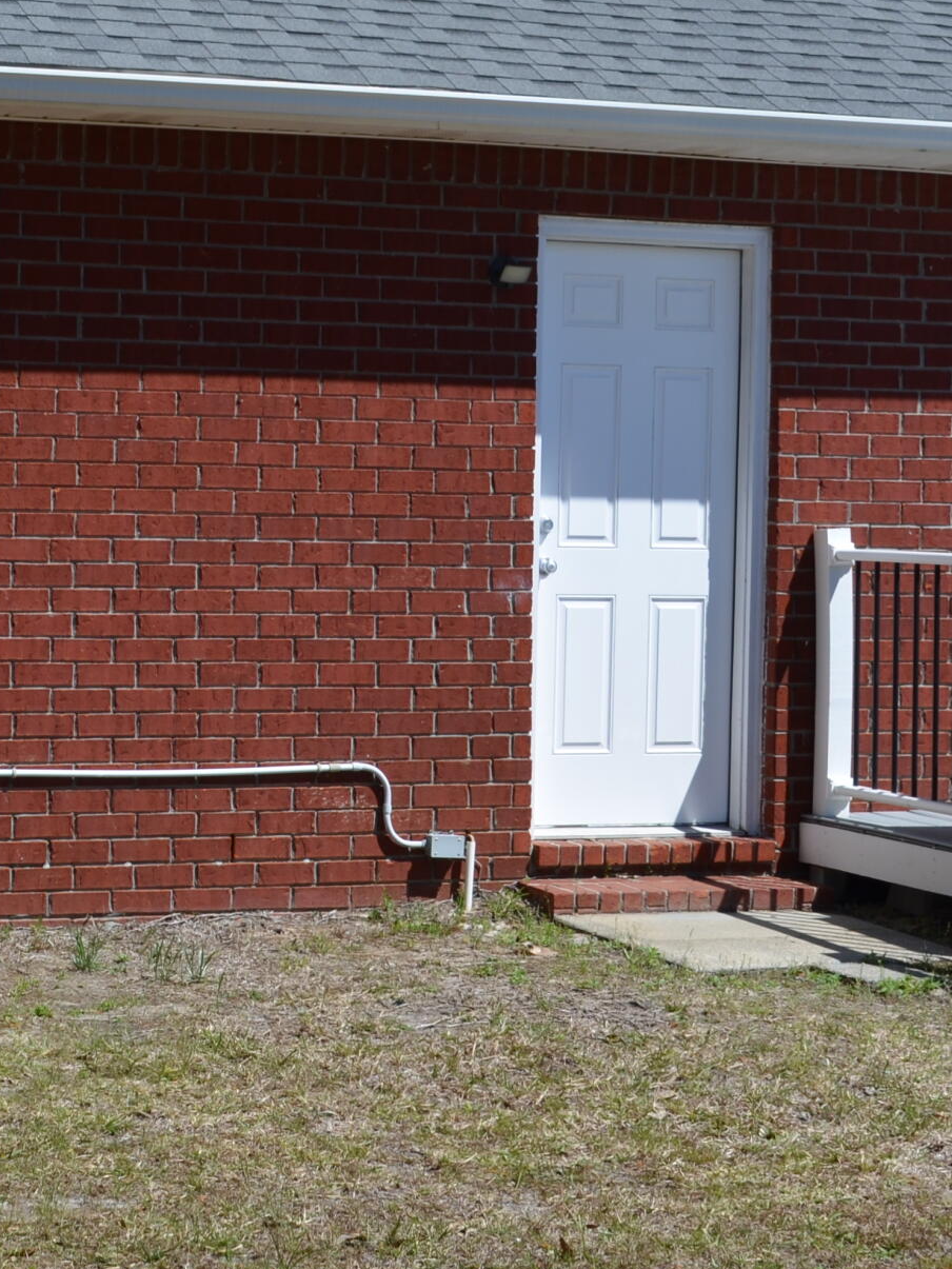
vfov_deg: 22.7
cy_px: 485
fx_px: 3153
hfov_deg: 16.9
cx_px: 38
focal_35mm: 86
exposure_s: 1/250
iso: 100
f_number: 8
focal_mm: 24
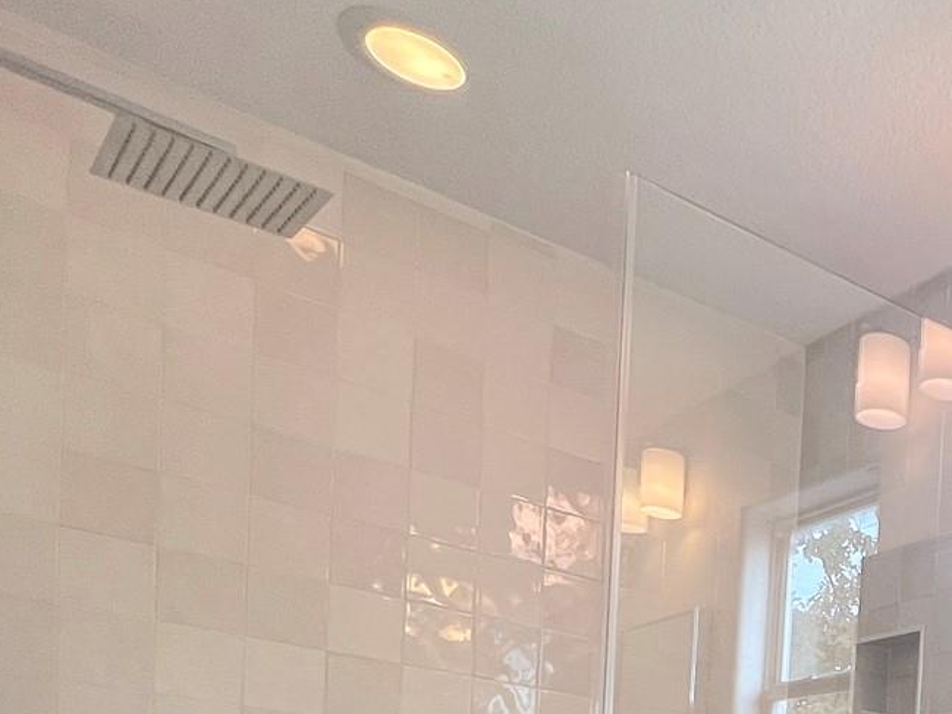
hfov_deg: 35.6
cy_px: 998
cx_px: 1151
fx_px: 1128
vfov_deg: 27.4
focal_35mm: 41
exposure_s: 1/120
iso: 32
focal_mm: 1.57
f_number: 1.8
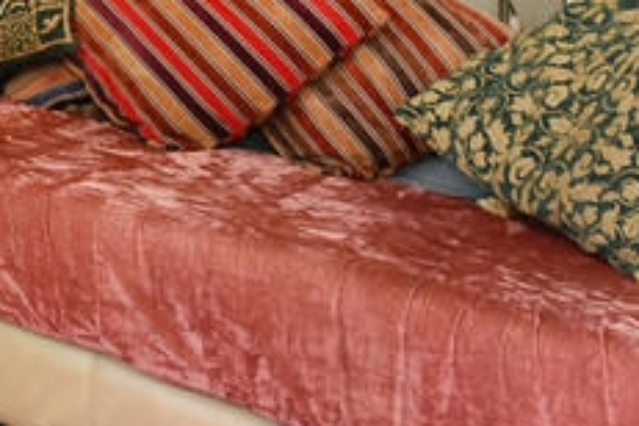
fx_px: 1100
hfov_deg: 24.8
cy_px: -160
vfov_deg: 19.8
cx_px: -321
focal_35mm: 62
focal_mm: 14
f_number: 8
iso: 400
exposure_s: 1/15
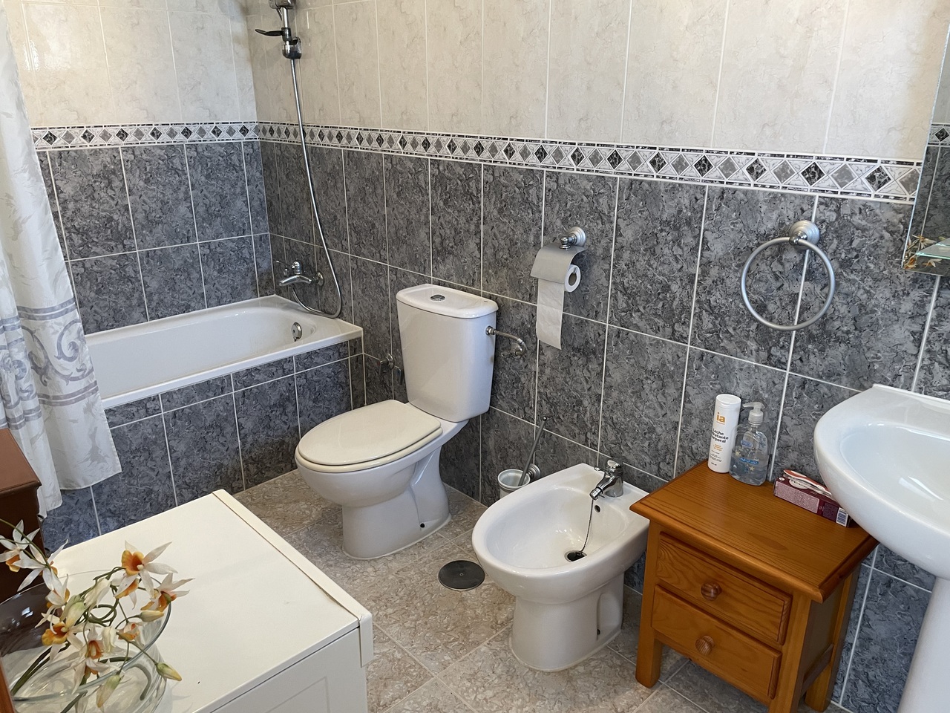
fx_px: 714
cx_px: 475
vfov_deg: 53.1
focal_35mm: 26
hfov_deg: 67.3
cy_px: 356
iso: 100
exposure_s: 1/50
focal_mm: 4.2
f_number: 1.6
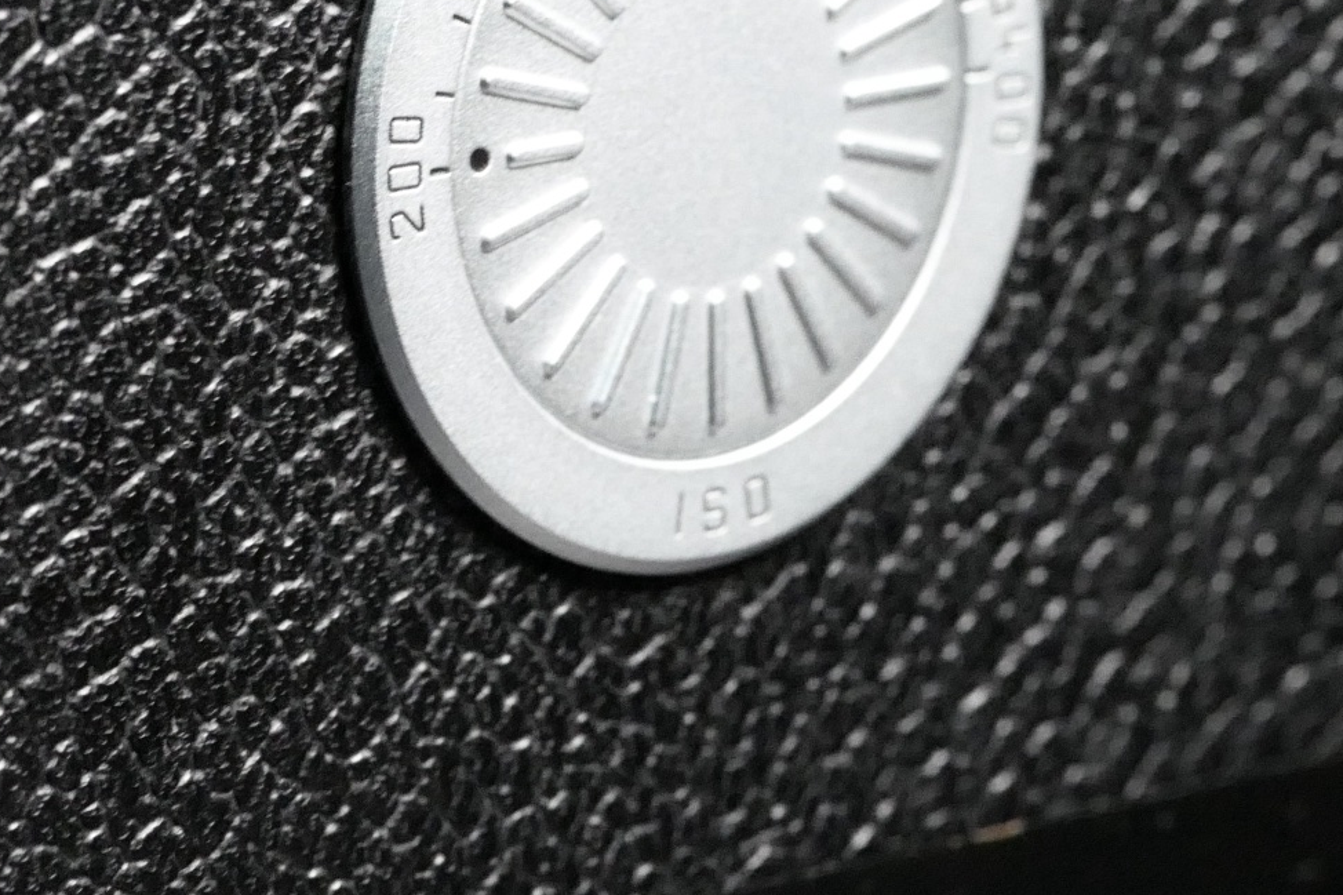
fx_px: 11487
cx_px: 84
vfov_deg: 4.5
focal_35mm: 308
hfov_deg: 6.7
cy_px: 114
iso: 8000
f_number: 8
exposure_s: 1/200
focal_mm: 100
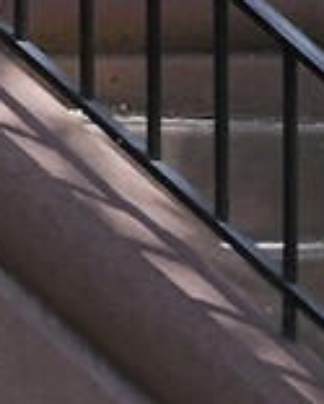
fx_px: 4371
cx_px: 1394
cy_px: -39
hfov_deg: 3.9
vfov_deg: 5.3
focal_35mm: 365
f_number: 5.6
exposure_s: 1/250
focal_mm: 38
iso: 200
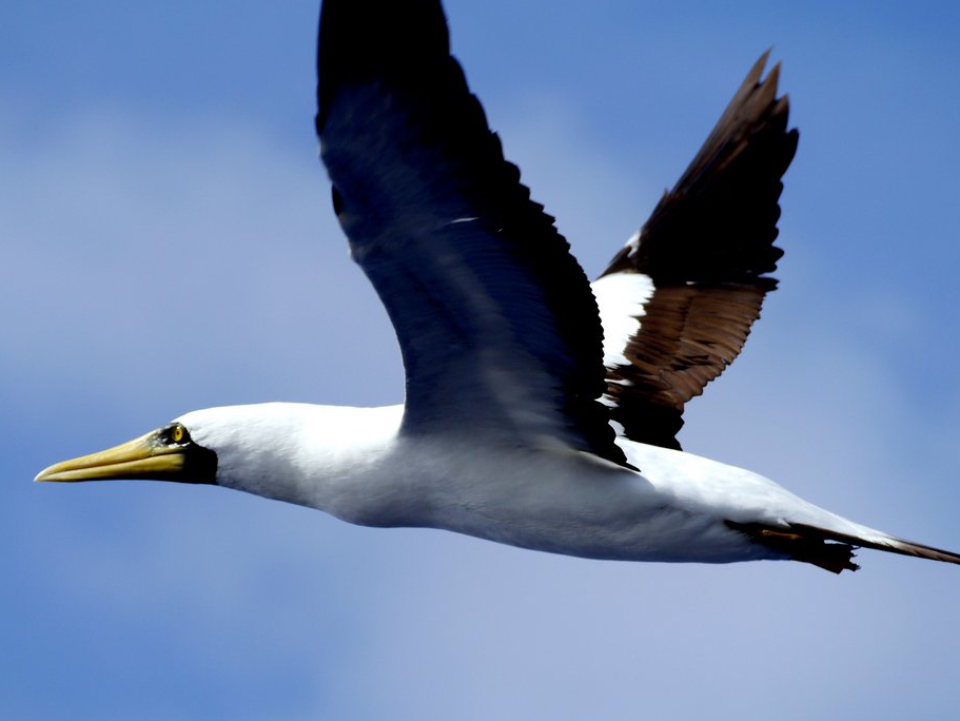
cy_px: 328
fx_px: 10959
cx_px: 427
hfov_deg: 5.0
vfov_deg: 3.8
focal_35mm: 395
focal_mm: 150
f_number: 6.3
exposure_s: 1/1000
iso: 200
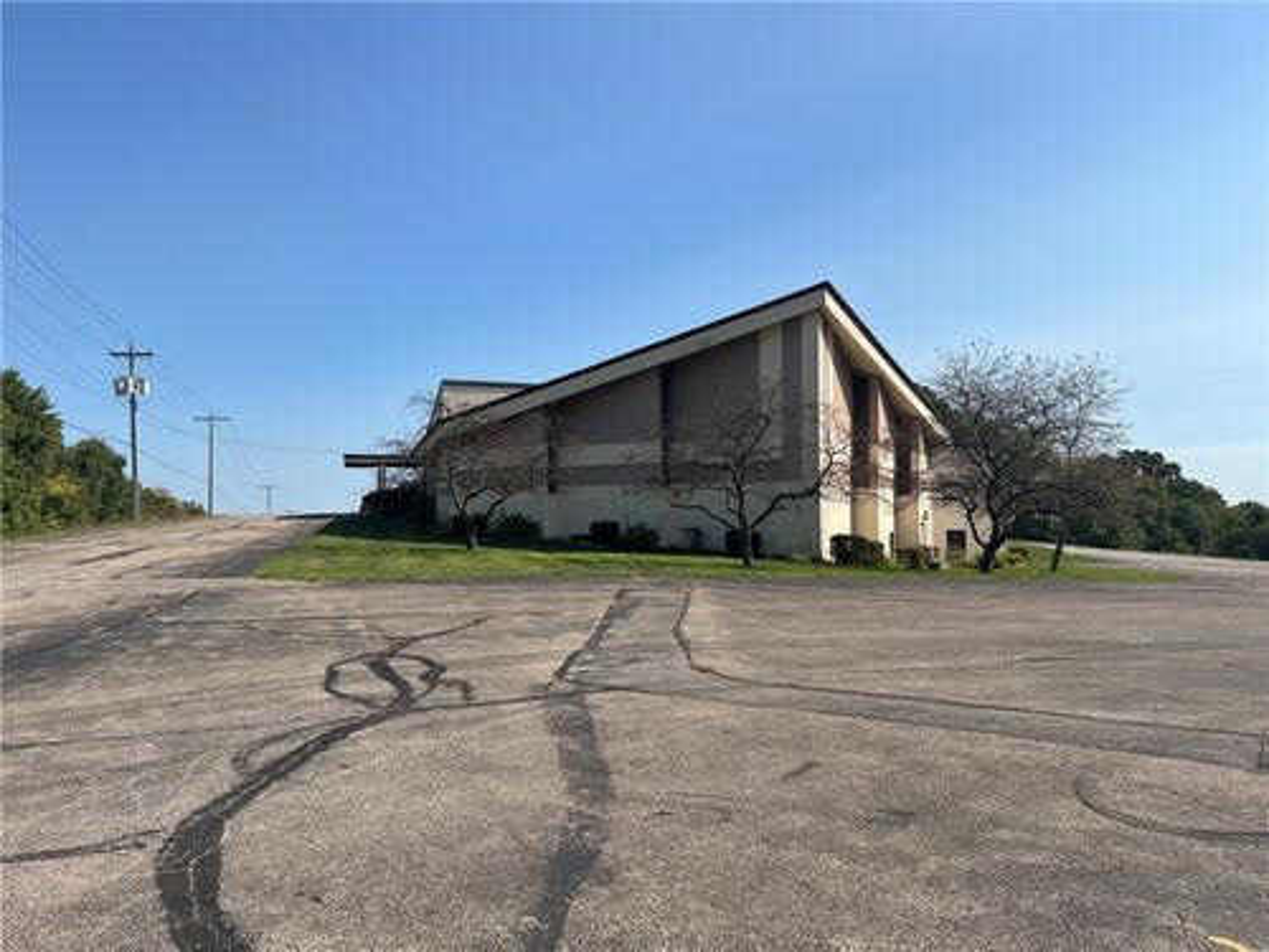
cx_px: 634
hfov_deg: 67.3
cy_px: 476
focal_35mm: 26
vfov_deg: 53.1
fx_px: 953
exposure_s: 1/5319
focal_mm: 5.7
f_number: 1.5
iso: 50
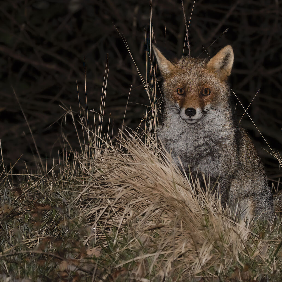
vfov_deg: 5.9
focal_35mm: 298
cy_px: 152
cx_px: 133
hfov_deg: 5.9
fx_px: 2747
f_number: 8
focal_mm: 150
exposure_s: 1/250
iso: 640
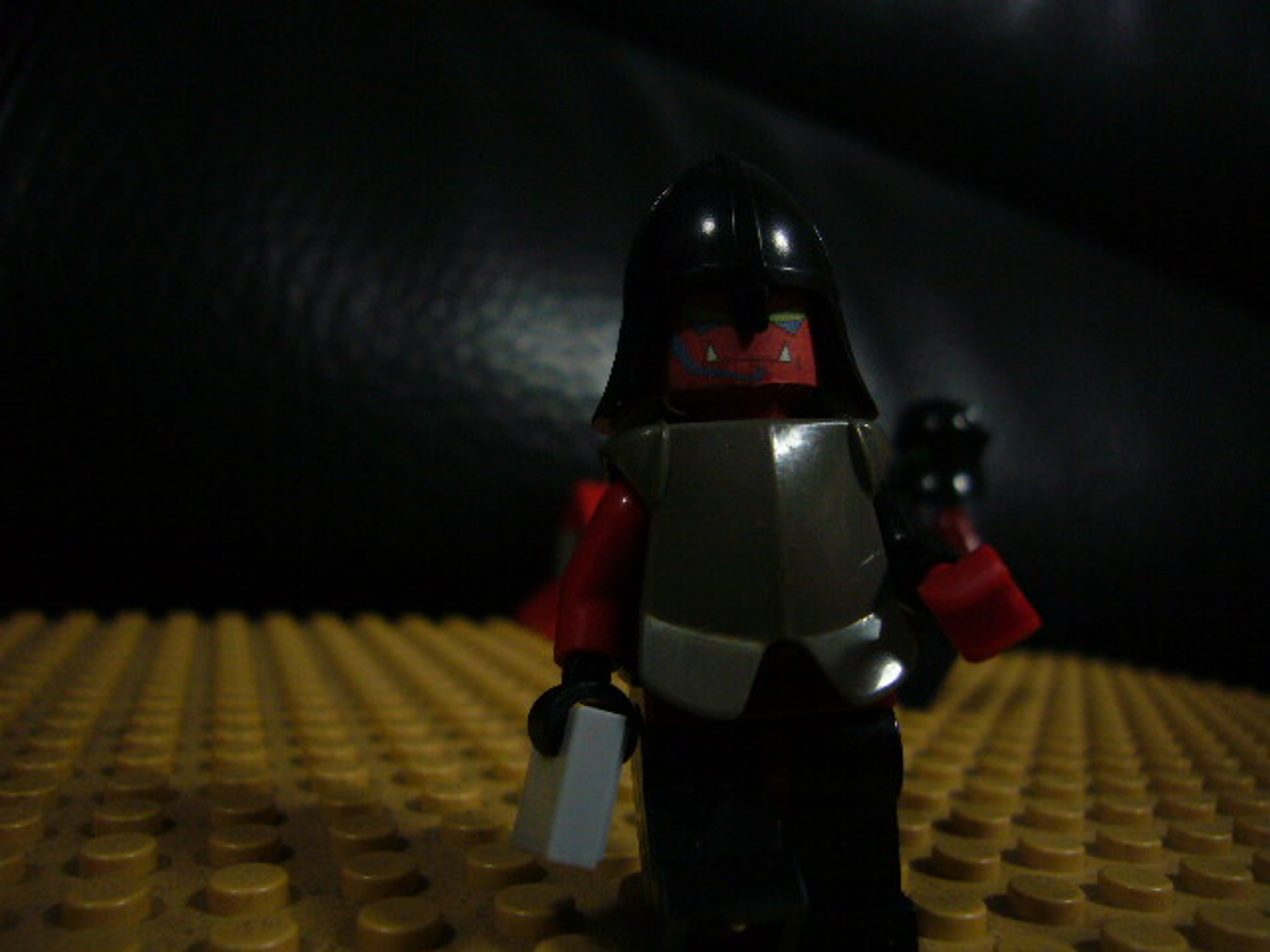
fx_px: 1027
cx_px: 635
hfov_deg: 63.4
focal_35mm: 28
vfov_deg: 49.7
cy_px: 476
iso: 200
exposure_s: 1/8
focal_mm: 4.6
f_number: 2.8
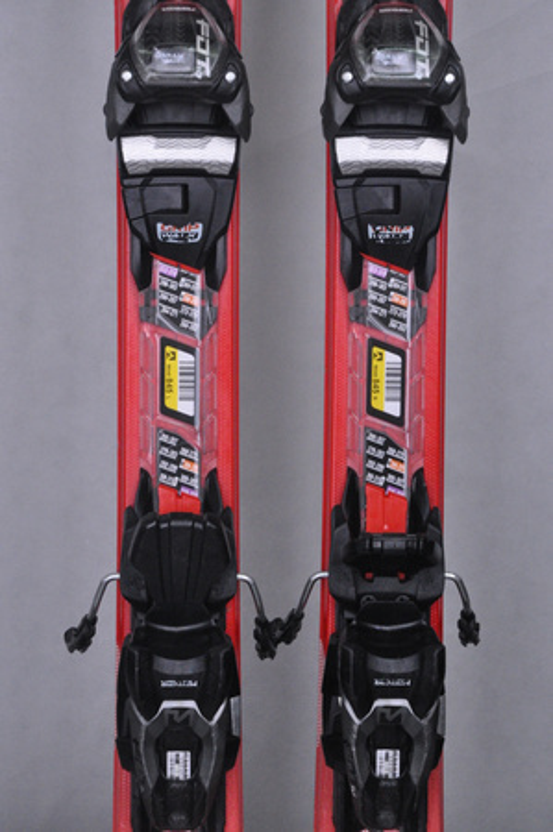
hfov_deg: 10.7
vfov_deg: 16.1
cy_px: 416
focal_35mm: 128
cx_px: 276
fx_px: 2944
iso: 3200
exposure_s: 1/125
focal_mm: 85
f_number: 9.5
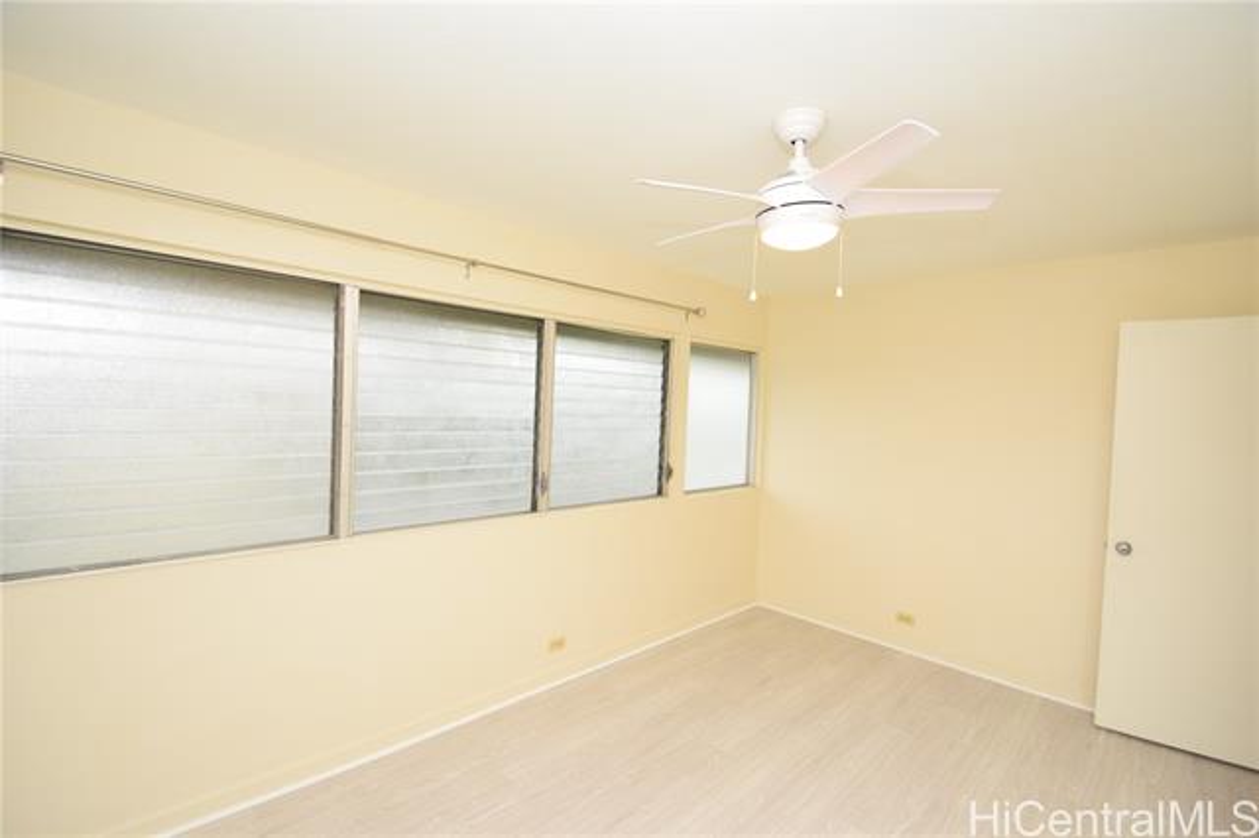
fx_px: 524
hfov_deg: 100.4
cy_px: 419
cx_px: 630
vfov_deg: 77.3
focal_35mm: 15
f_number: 5.6
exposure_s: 1/125
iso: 640
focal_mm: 10
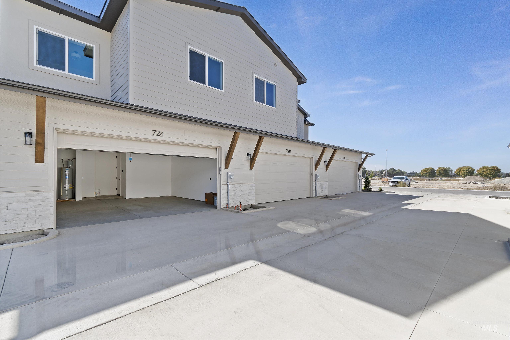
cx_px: 255
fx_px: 212
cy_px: 170
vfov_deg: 77.3
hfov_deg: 100.4
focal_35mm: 15
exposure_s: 1/60
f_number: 11
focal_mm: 10
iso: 320
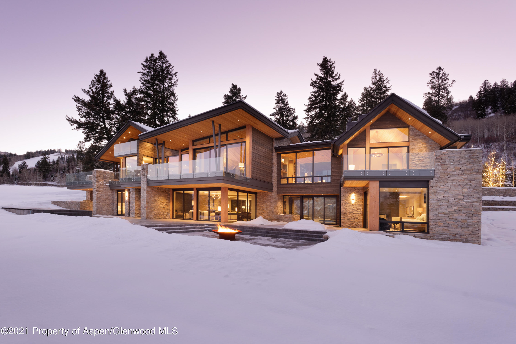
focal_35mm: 17
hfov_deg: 93.3
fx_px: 244
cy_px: 172
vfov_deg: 70.5
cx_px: 258
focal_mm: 17
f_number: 6.3
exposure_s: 2.5
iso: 320
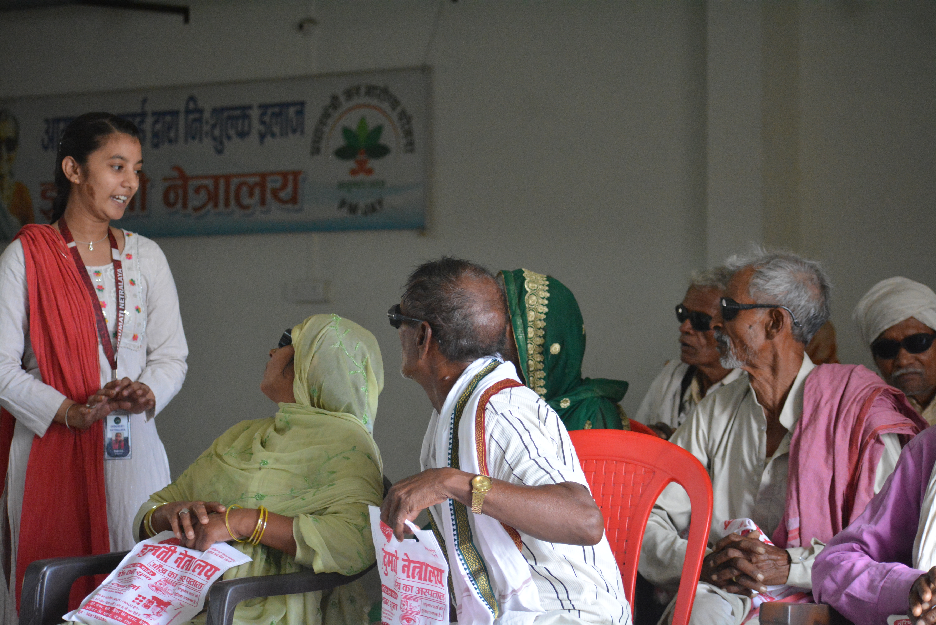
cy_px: 312
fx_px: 2731
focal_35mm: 105
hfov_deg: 19.5
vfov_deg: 13.0
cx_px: 468
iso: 2500
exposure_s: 1/125
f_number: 22
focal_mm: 70
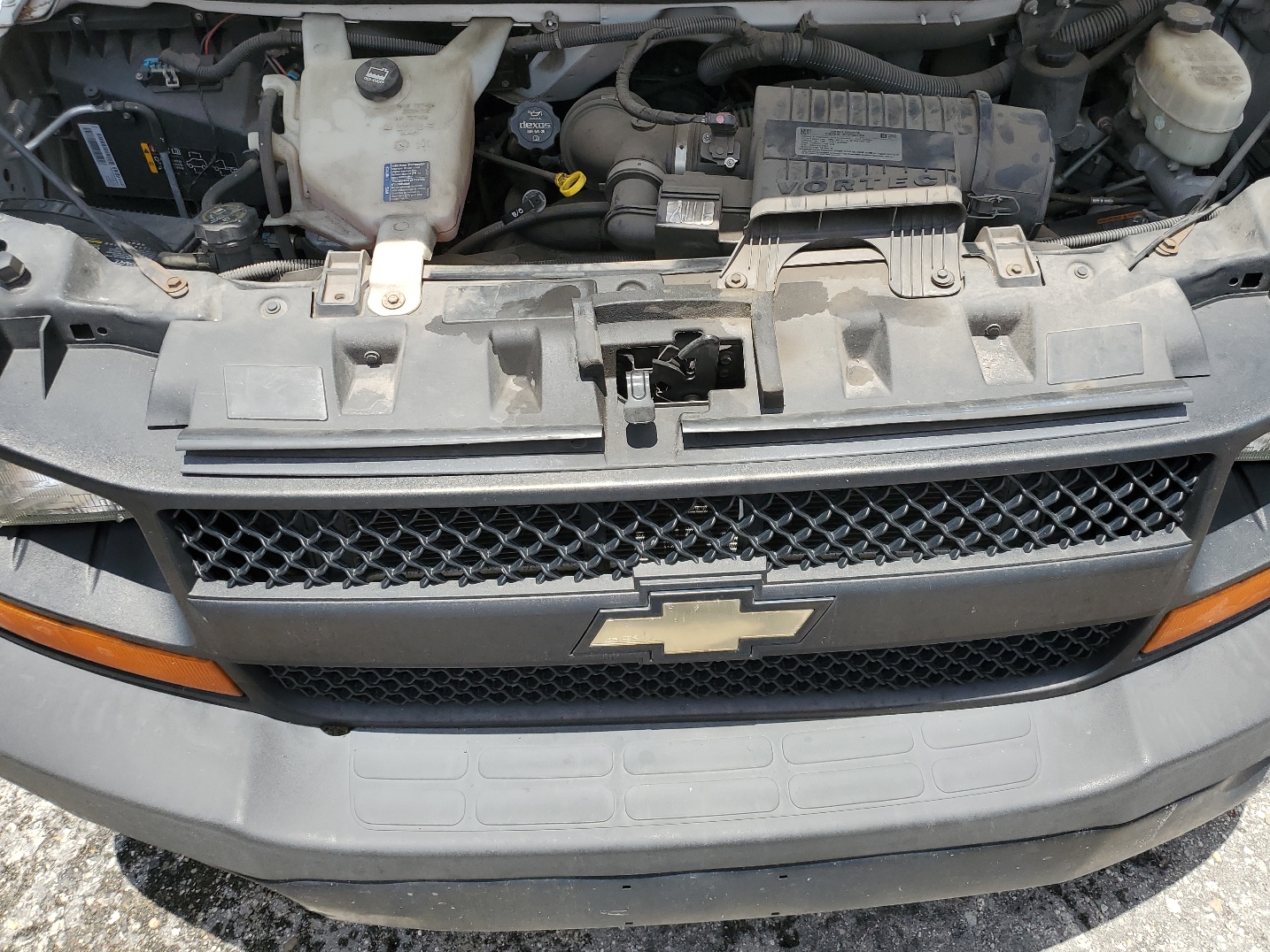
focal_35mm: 29
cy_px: 431
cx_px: 663
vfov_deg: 48.2
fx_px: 1064
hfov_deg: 61.6
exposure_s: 1/1667
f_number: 1.5
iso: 50
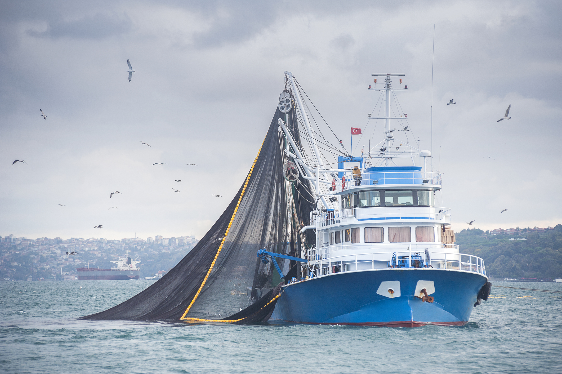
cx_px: 281
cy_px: 187
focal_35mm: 150
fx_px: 2340
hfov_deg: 13.7
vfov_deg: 9.1
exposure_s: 1/160
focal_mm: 150
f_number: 5.6
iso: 250
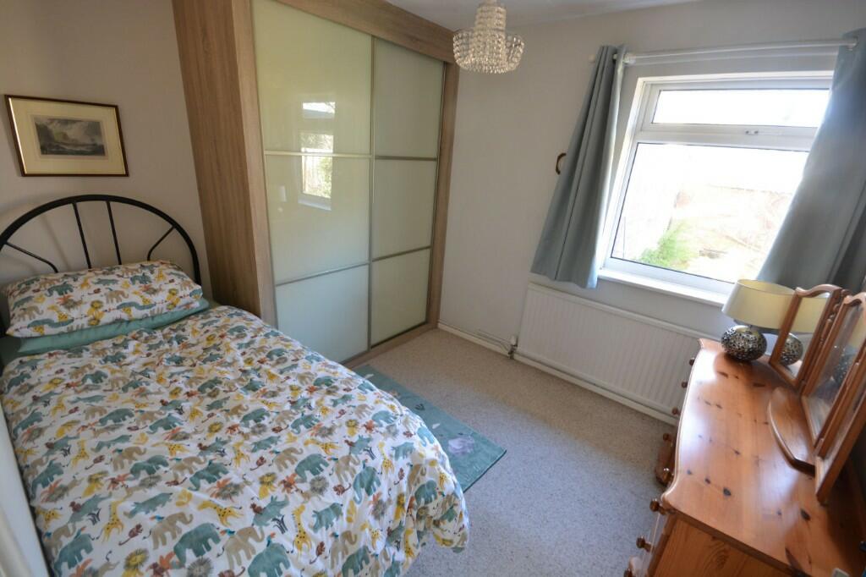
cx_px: 433
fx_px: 361
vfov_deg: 77.3
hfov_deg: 100.4
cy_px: 288
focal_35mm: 15
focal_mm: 10
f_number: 8
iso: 400
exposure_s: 1/4
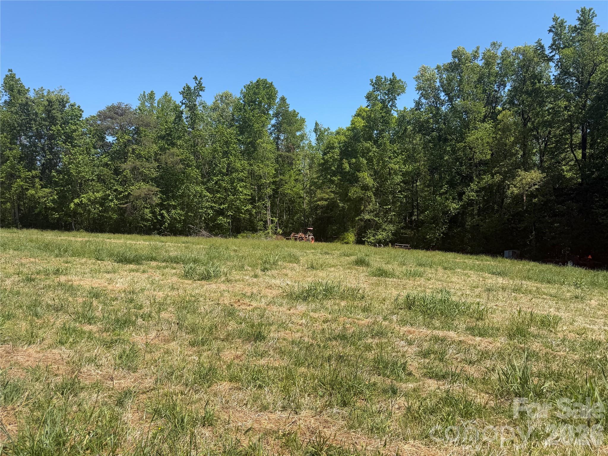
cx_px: 304
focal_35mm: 24
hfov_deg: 71.6
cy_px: 228
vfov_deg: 56.8
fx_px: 422
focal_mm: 6.76
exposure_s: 1/3145
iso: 80
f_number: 1.78
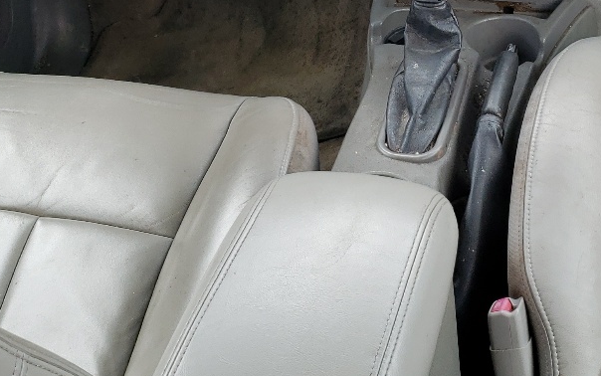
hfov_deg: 27.7
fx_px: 1196
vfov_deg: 17.7
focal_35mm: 73
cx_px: 463
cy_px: 64
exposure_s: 1/179
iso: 50
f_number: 1.5
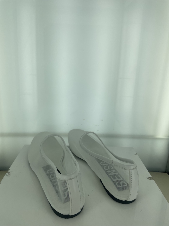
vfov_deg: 67.3
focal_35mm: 26
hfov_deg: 53.1
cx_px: 84
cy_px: 113
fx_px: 169
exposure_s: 1/895
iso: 32
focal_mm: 4.2
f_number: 1.6
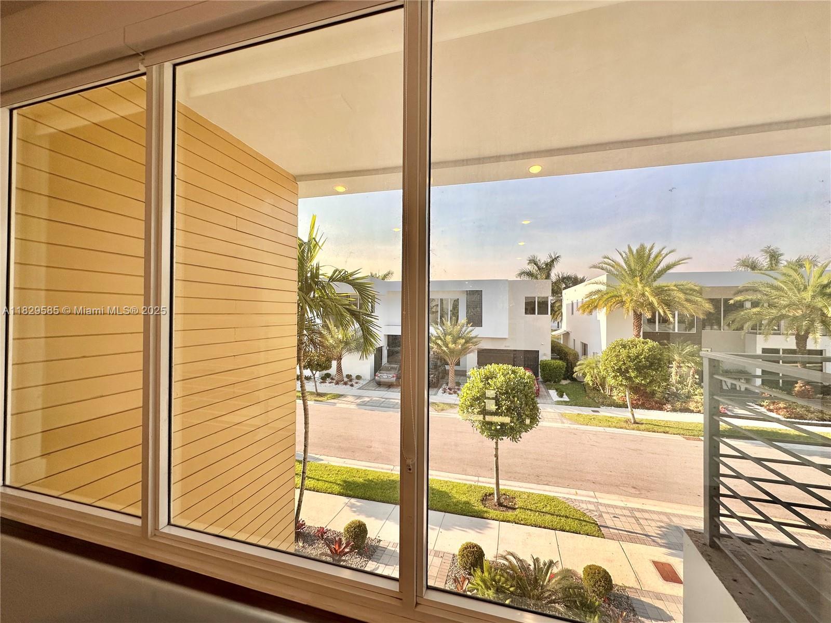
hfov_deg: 102.1
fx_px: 336
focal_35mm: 14
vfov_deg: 85.7
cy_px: 312
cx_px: 416
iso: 40
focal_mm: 2.22
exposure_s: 1/302
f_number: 2.2
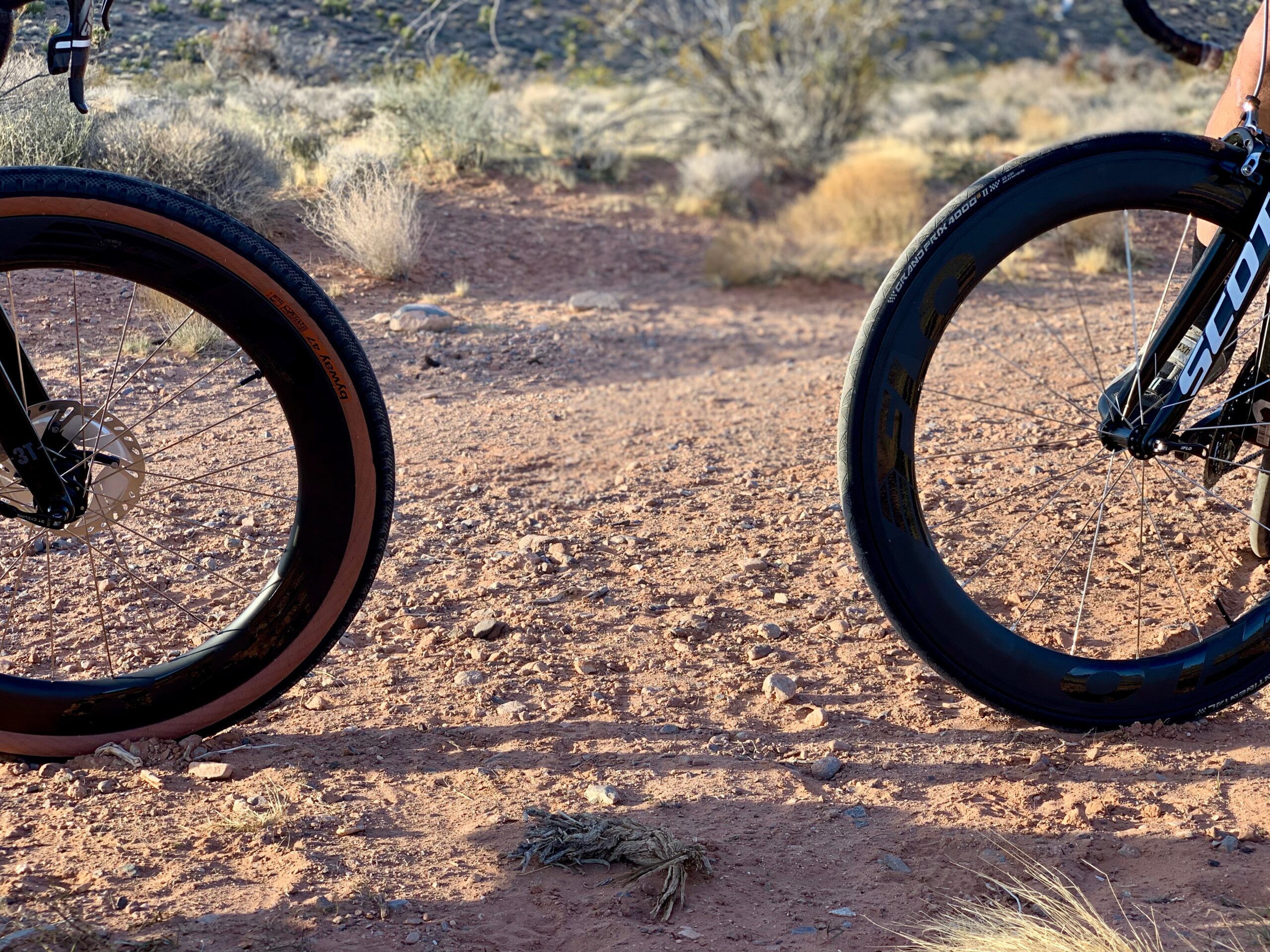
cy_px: 476
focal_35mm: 52
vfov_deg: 28.0
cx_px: 635
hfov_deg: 36.8
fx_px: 1908
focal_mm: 6
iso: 16
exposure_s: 1/239
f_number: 2.4
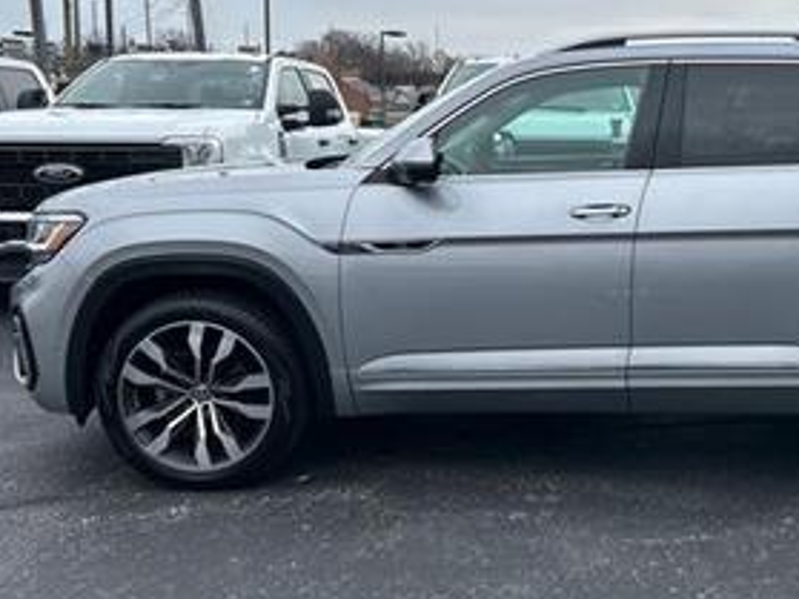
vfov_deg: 30.8
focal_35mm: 47
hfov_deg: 38.8
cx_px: 647
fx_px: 1084
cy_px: 255
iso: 50
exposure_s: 1/2762
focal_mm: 5.7
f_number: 1.5
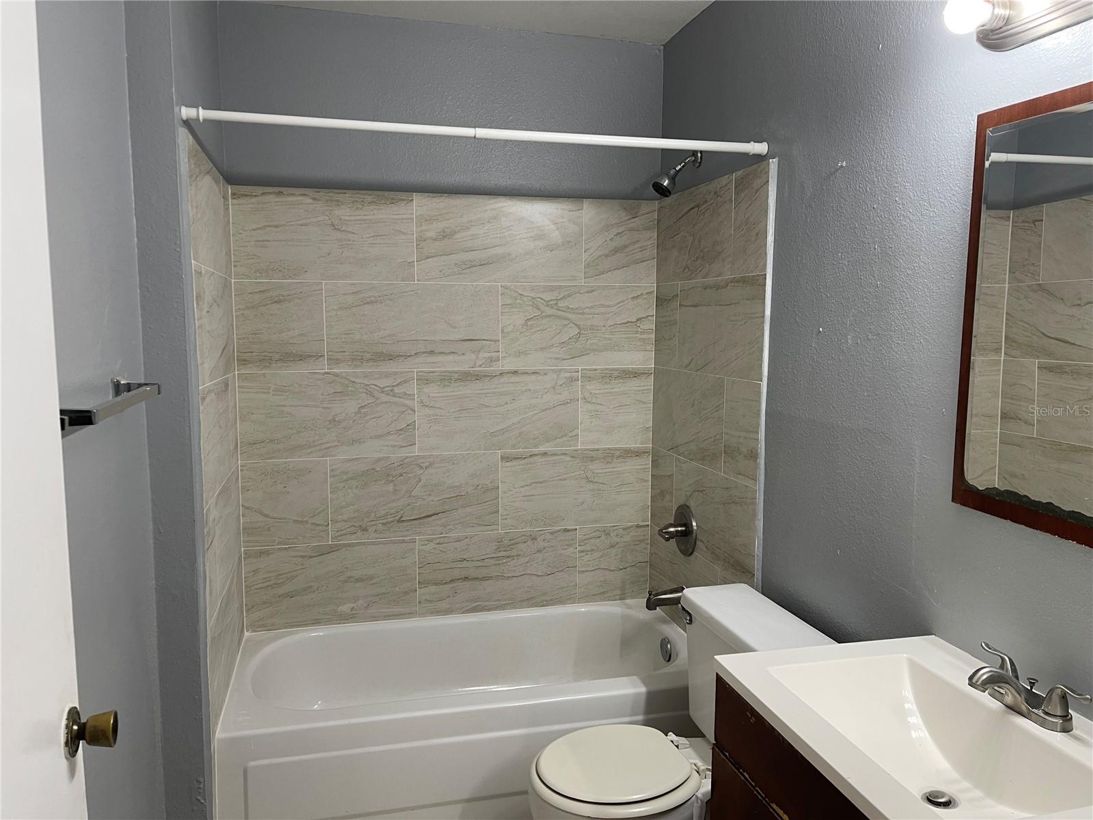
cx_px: 546
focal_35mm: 25
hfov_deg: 69.4
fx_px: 789
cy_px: 410
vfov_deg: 54.9
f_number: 1.6
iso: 100
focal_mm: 5.1
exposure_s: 1/60
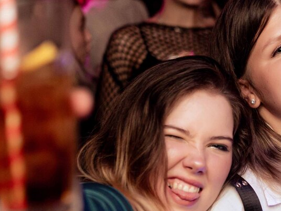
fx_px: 982
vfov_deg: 12.2
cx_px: 277
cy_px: 151
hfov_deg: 16.0
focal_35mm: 121
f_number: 2.2
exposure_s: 1/200
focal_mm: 35
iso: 400
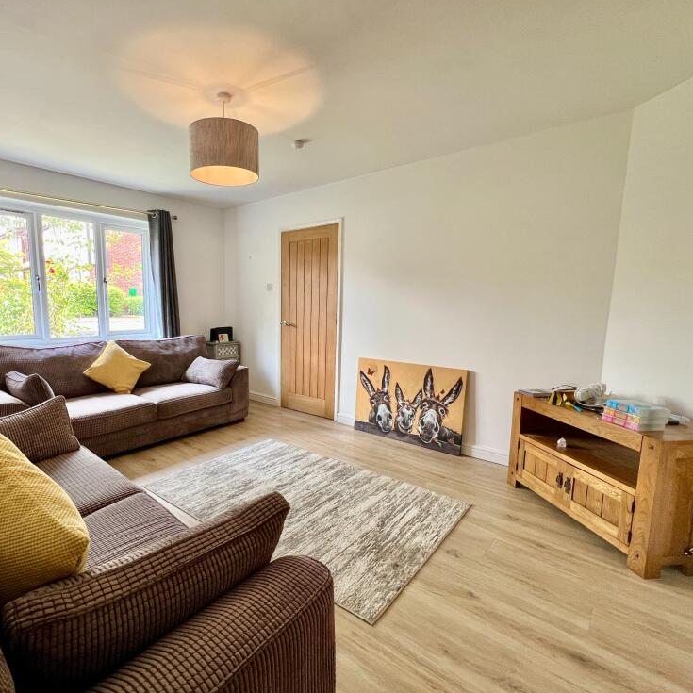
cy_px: 357
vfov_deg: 87.4
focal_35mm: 16
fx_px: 362
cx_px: 294
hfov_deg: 86.8
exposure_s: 1/99
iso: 125
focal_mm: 1.57
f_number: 1.8
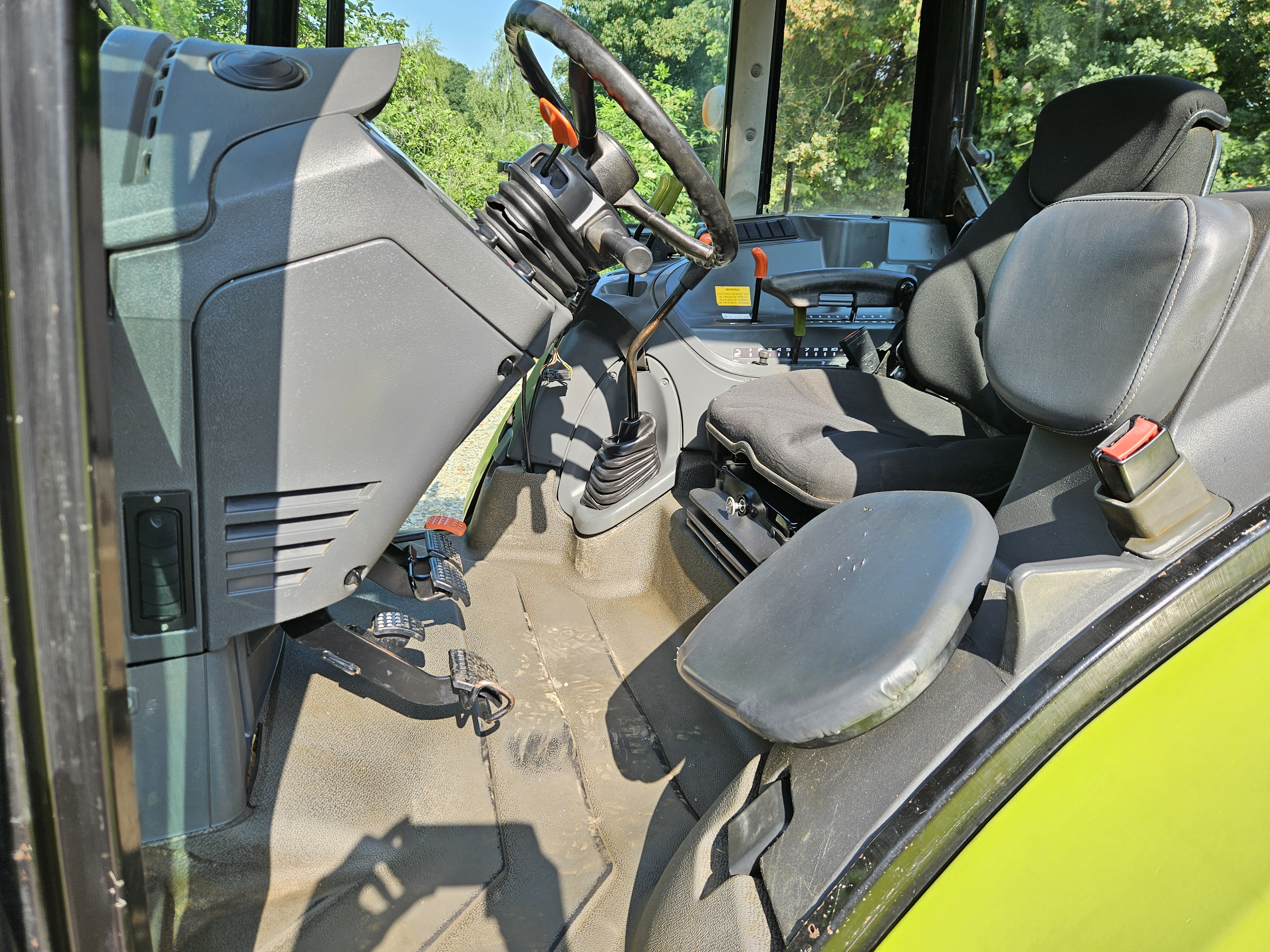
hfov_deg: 73.9
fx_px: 844
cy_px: 476
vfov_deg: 58.9
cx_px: 635
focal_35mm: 23
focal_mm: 5.4
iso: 25
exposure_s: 1/320
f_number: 1.8
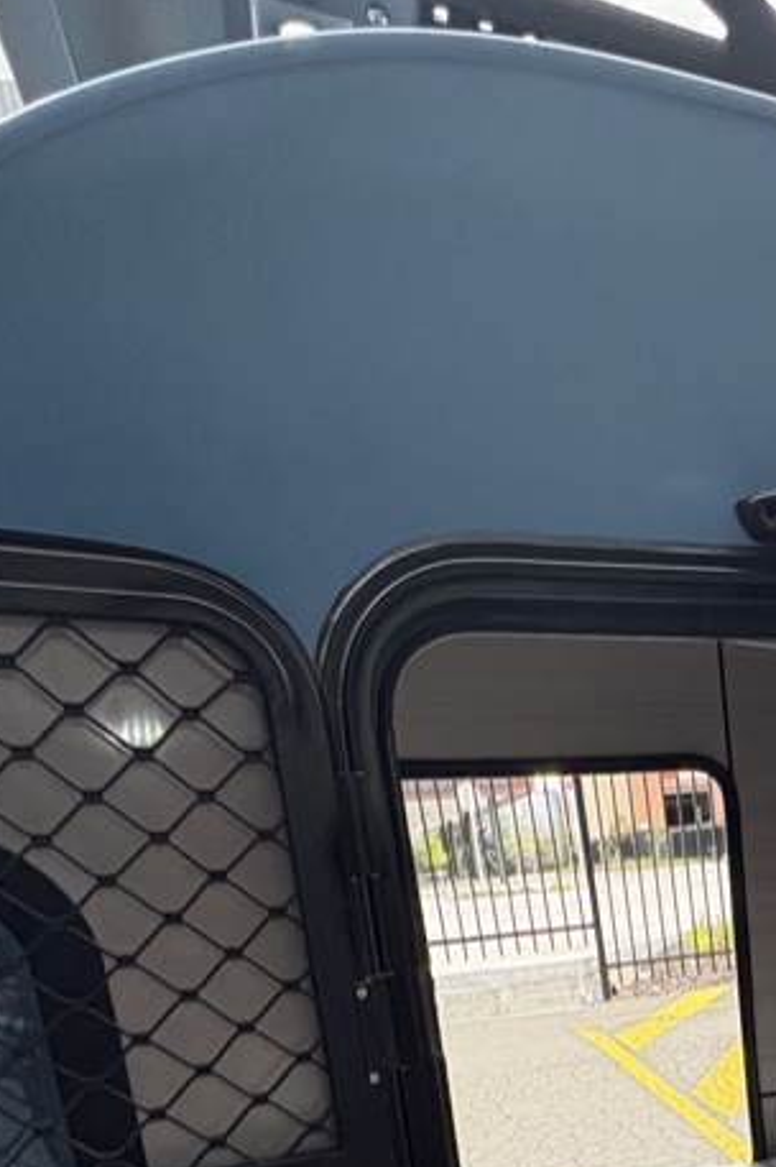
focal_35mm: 34
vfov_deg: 47.6
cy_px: 1131
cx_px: 840
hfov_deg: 34.0
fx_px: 1101
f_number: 2.2
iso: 200
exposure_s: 1/99
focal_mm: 2.22
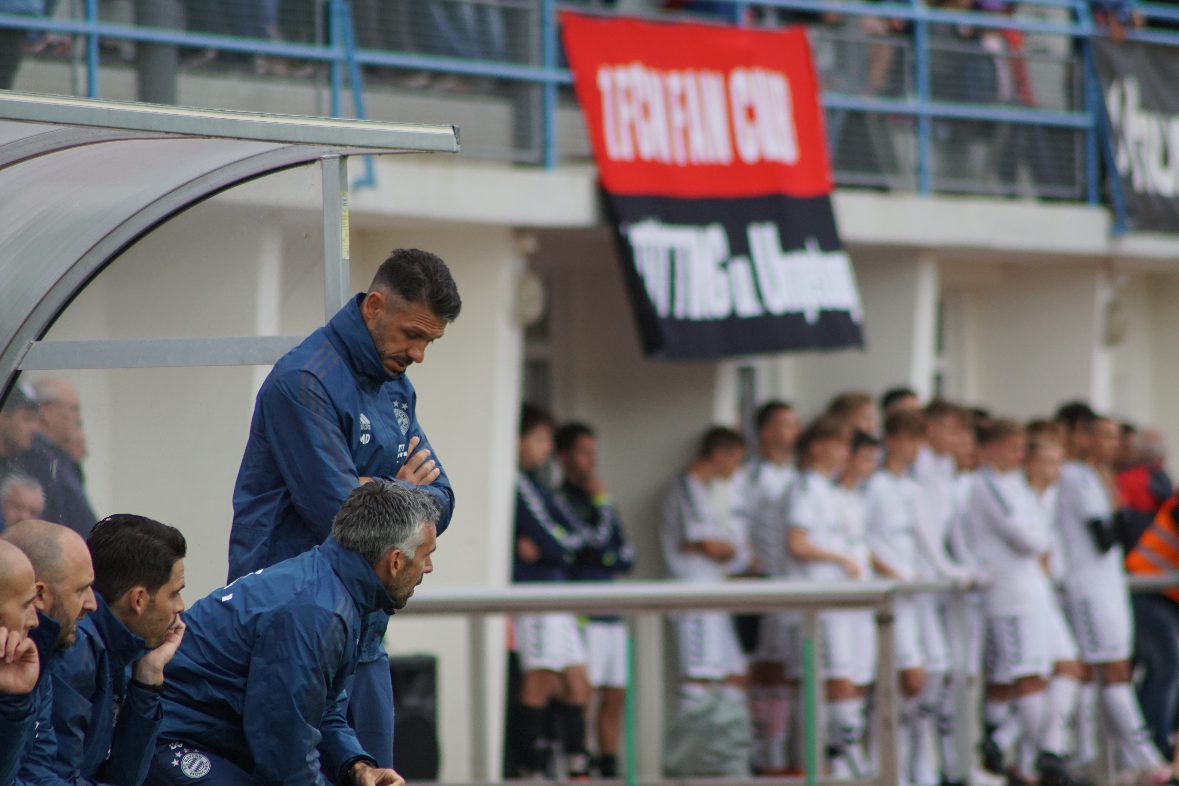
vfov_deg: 3.1
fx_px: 14736
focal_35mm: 450
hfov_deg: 4.6
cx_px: 590
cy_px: 393
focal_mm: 300
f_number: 5.6
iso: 500
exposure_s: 1/500
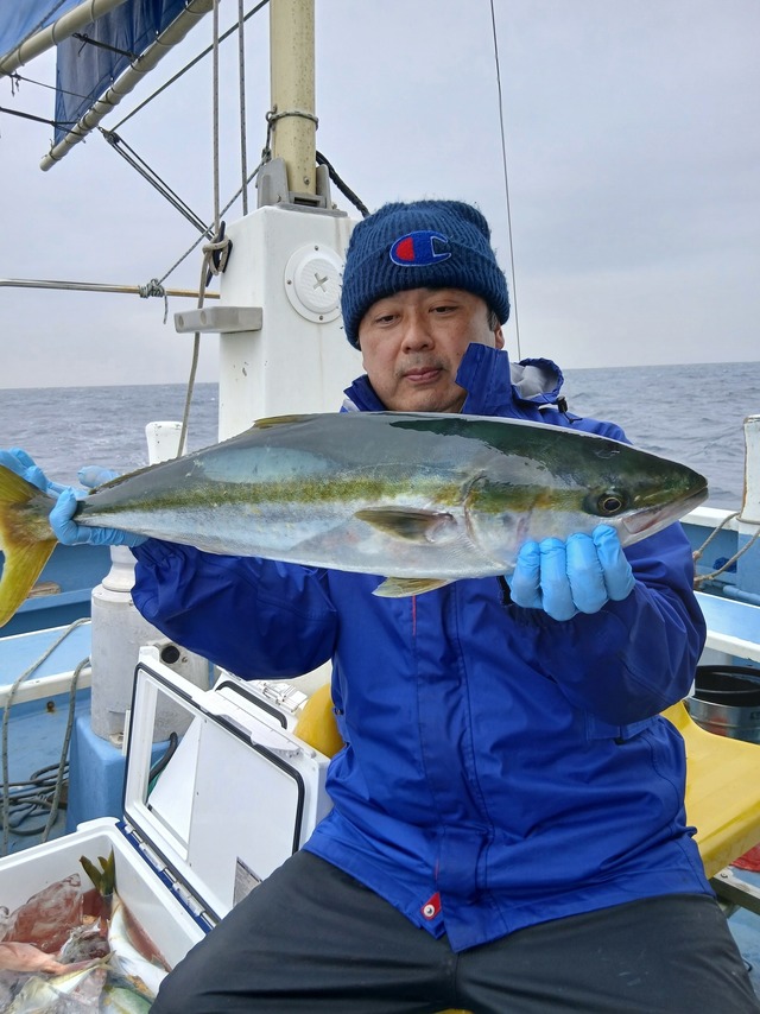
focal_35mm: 26
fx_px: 761
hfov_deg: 53.0
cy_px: 507
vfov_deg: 67.3
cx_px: 380
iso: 20
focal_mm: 3.86
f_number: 1.8
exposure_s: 1/133
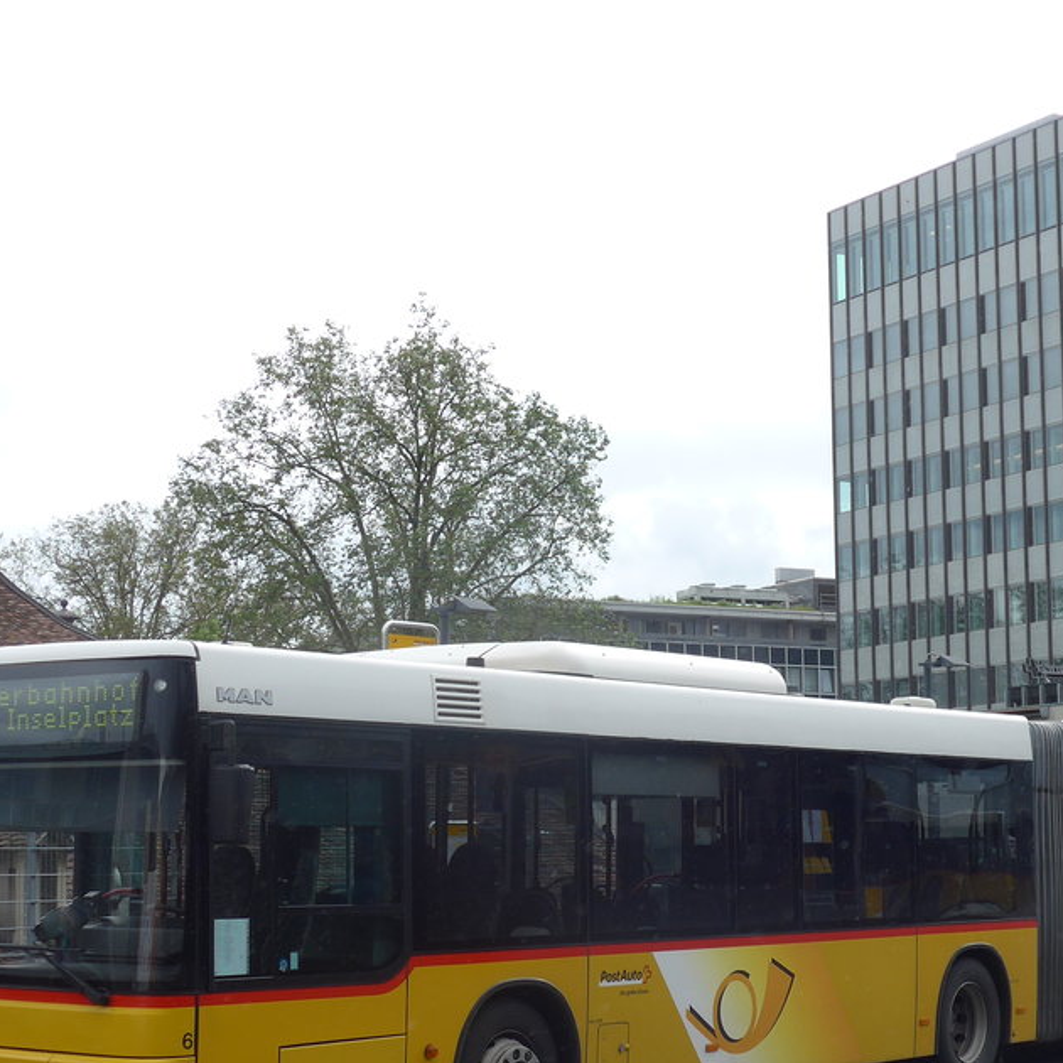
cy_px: 690
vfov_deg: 24.9
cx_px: 656
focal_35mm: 69
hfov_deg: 24.9
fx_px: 2397
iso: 80
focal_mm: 8.4
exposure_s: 1/1000
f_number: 2.8
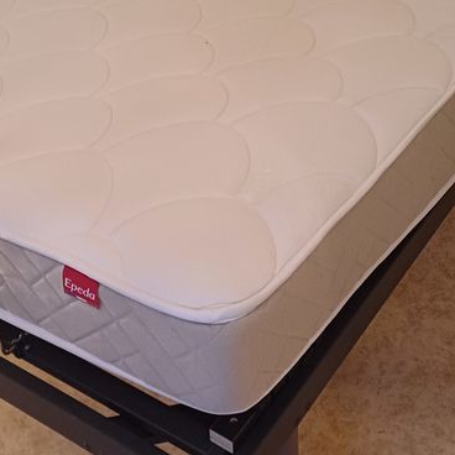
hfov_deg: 28.6
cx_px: 188
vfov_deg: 28.0
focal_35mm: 60
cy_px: 85
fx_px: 892
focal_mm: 4.65
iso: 400
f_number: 1.8
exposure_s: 1/33
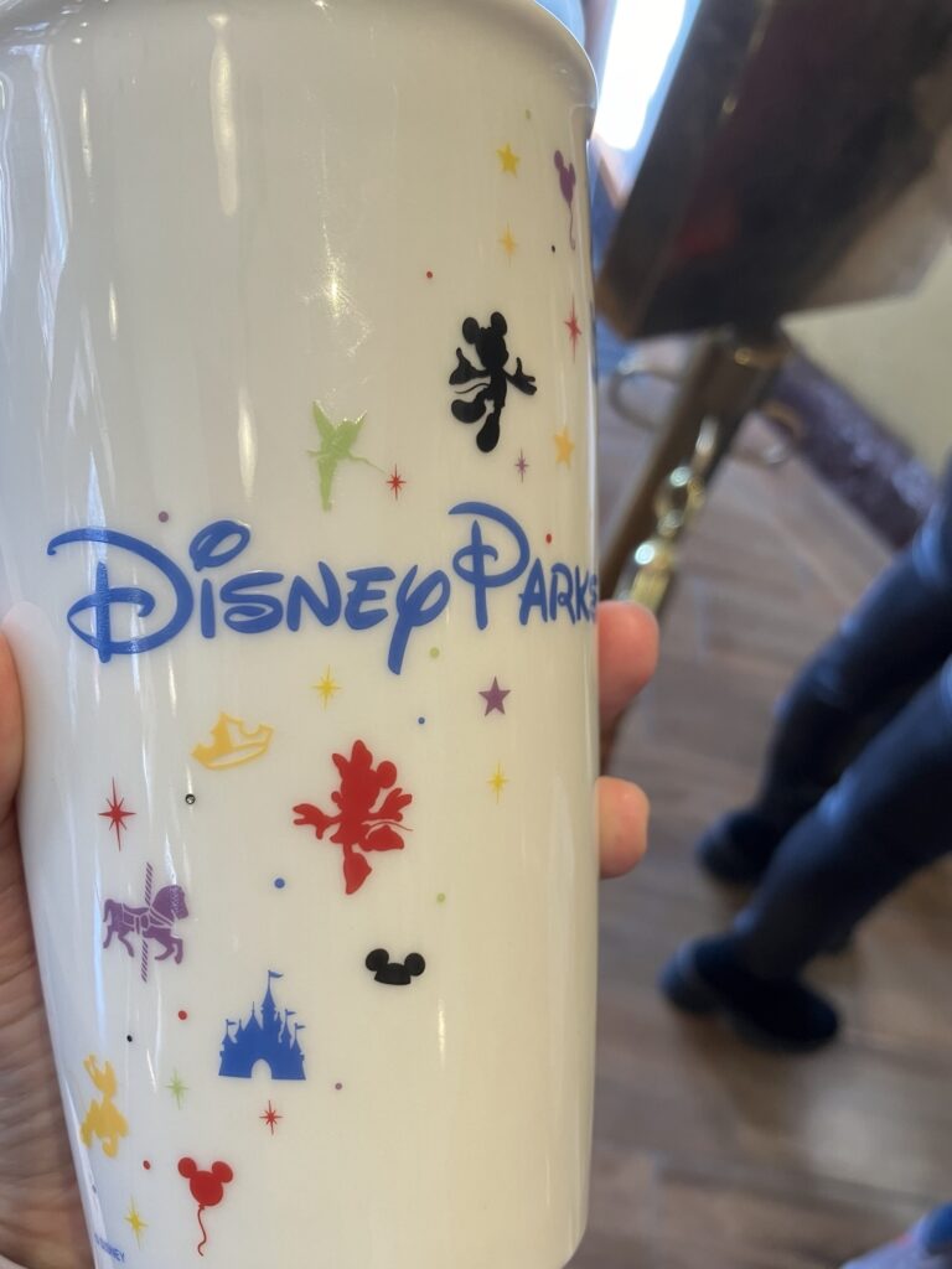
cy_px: 634
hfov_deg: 49.7
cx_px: 476
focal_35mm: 28
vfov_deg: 63.4
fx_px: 1027
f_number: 1.8
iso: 50
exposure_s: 1/50
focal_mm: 3.99
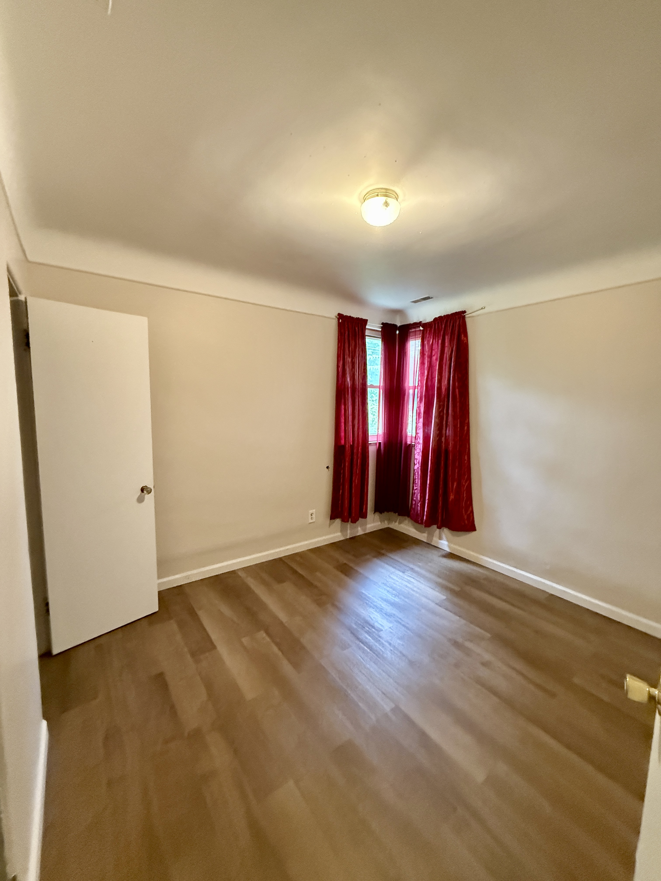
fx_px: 356
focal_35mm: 14
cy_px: 440
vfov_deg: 102.1
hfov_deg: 85.7
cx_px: 330
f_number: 2.2
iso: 1000
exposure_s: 1/60
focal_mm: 2.22
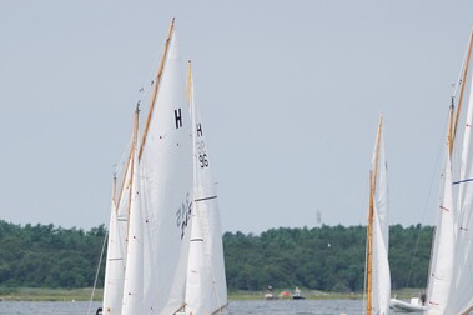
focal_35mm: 475
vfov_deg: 2.9
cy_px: 258
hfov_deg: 4.3
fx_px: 6235
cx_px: 178
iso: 160
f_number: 5
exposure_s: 1/1250
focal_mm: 150
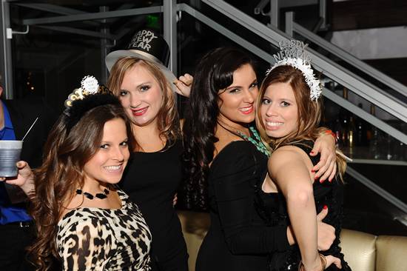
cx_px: 204
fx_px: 542
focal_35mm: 48
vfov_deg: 28.0
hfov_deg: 41.1
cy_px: 136
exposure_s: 1/250
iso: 1100
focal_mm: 48
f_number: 5.6
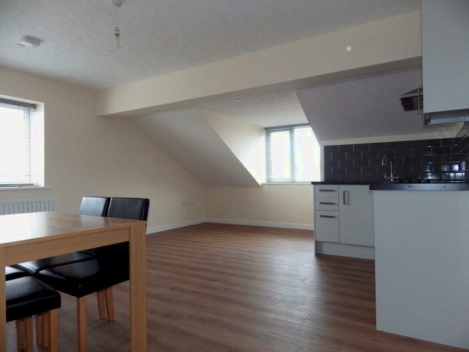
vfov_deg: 61.1
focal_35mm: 22
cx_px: 234
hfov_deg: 76.4
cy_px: 176
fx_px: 298
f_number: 3.1
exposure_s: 1/45
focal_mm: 4
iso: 200
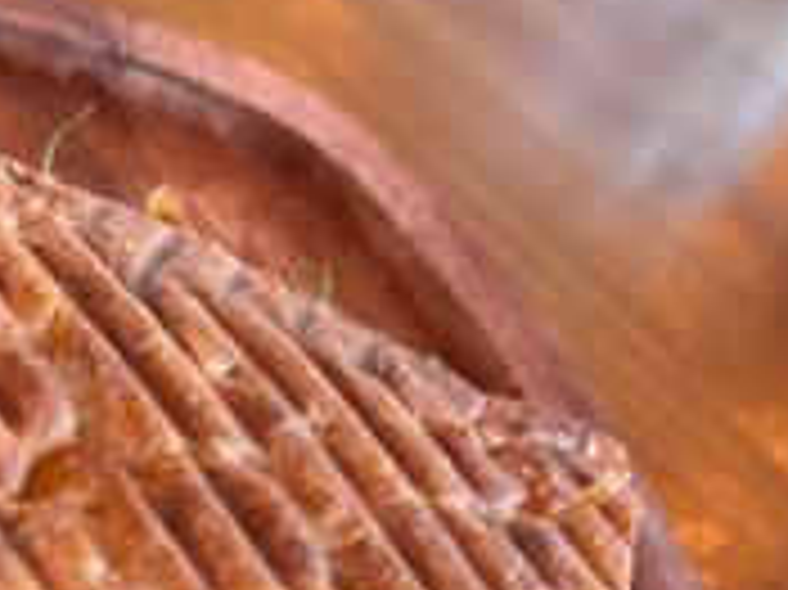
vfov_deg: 12.3
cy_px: 714
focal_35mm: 117
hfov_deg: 16.7
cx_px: 126
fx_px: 2662
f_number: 1.78
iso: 160
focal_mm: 6.76
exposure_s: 1/50
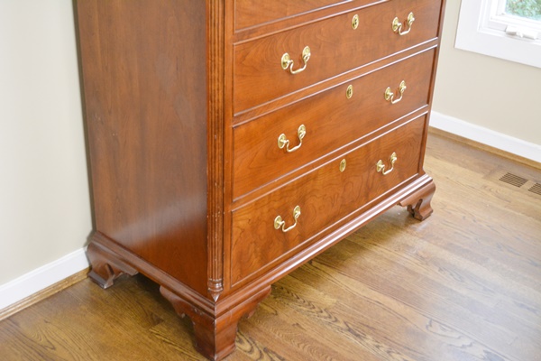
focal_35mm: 48
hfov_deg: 41.1
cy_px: 180
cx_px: 270
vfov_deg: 28.1
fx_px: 721
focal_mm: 32
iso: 2000
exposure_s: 1/30
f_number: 4.8
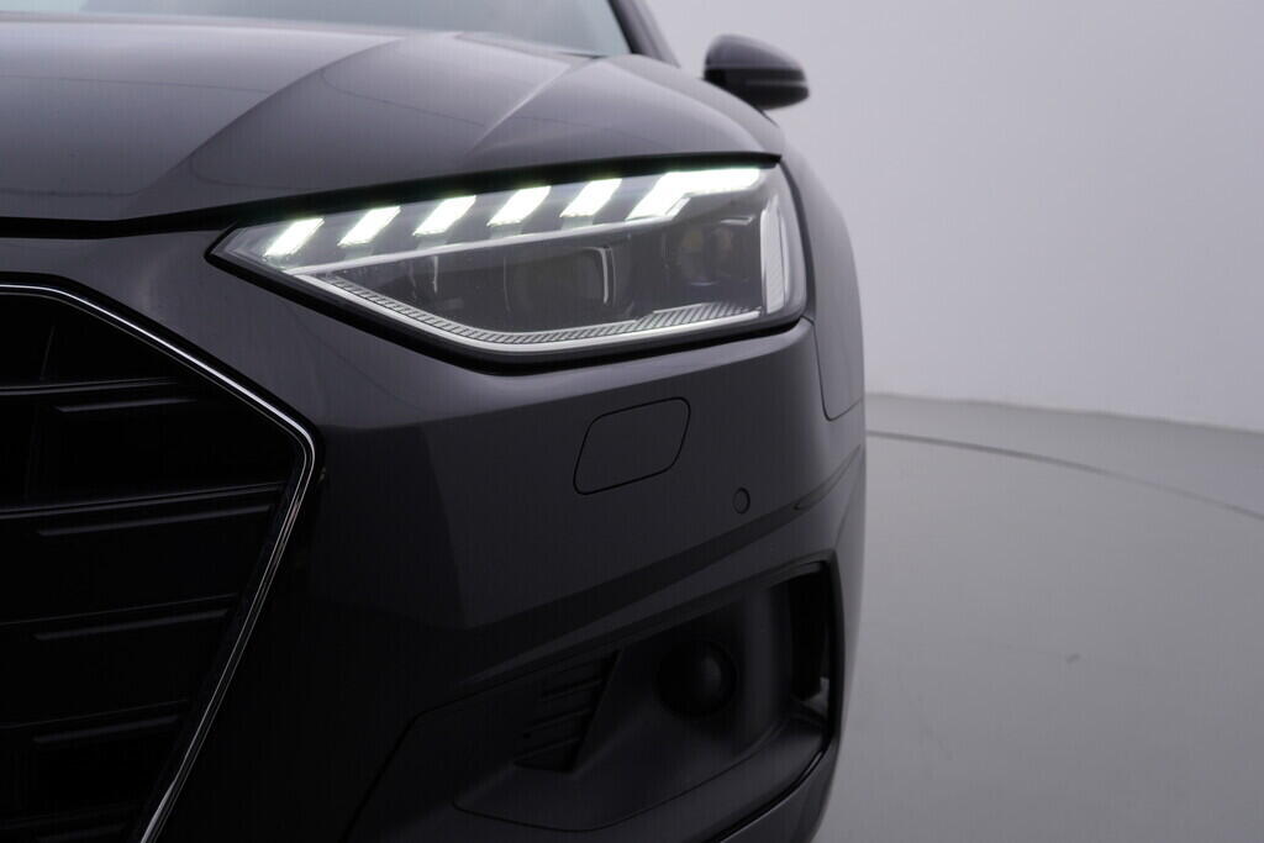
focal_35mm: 36
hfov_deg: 53.1
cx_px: 632
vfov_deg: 36.9
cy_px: 422
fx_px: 1264
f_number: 4.5
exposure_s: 1/100
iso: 125
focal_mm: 24
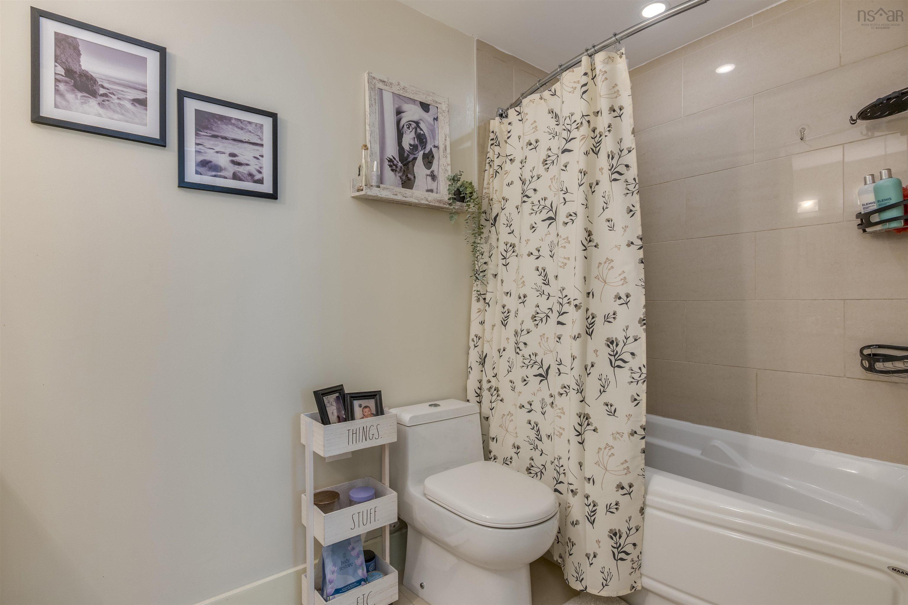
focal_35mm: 18
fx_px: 454
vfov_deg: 67.4
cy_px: 302
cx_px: 454
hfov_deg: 90.0
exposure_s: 1/60
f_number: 8
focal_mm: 12
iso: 500
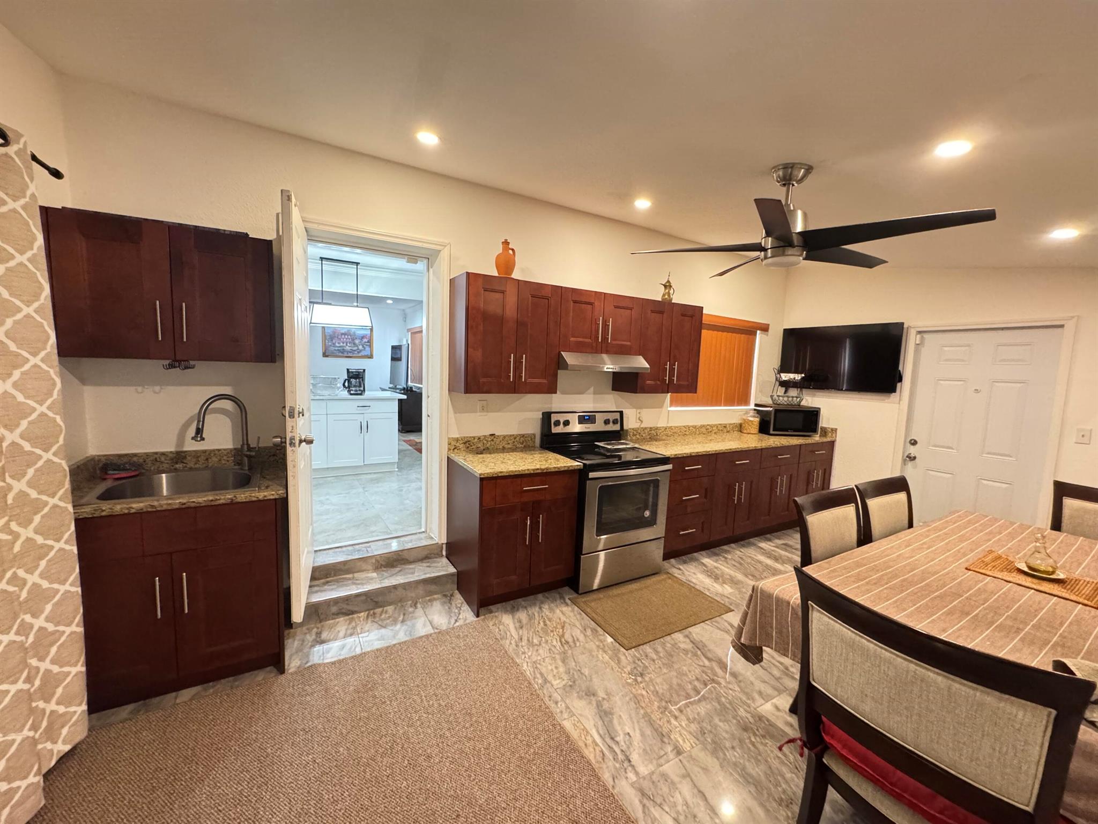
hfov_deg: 102.1
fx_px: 444
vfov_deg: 85.7
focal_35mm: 14
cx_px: 549
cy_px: 412
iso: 1000
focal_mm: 2.22
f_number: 2.2
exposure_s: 1/60
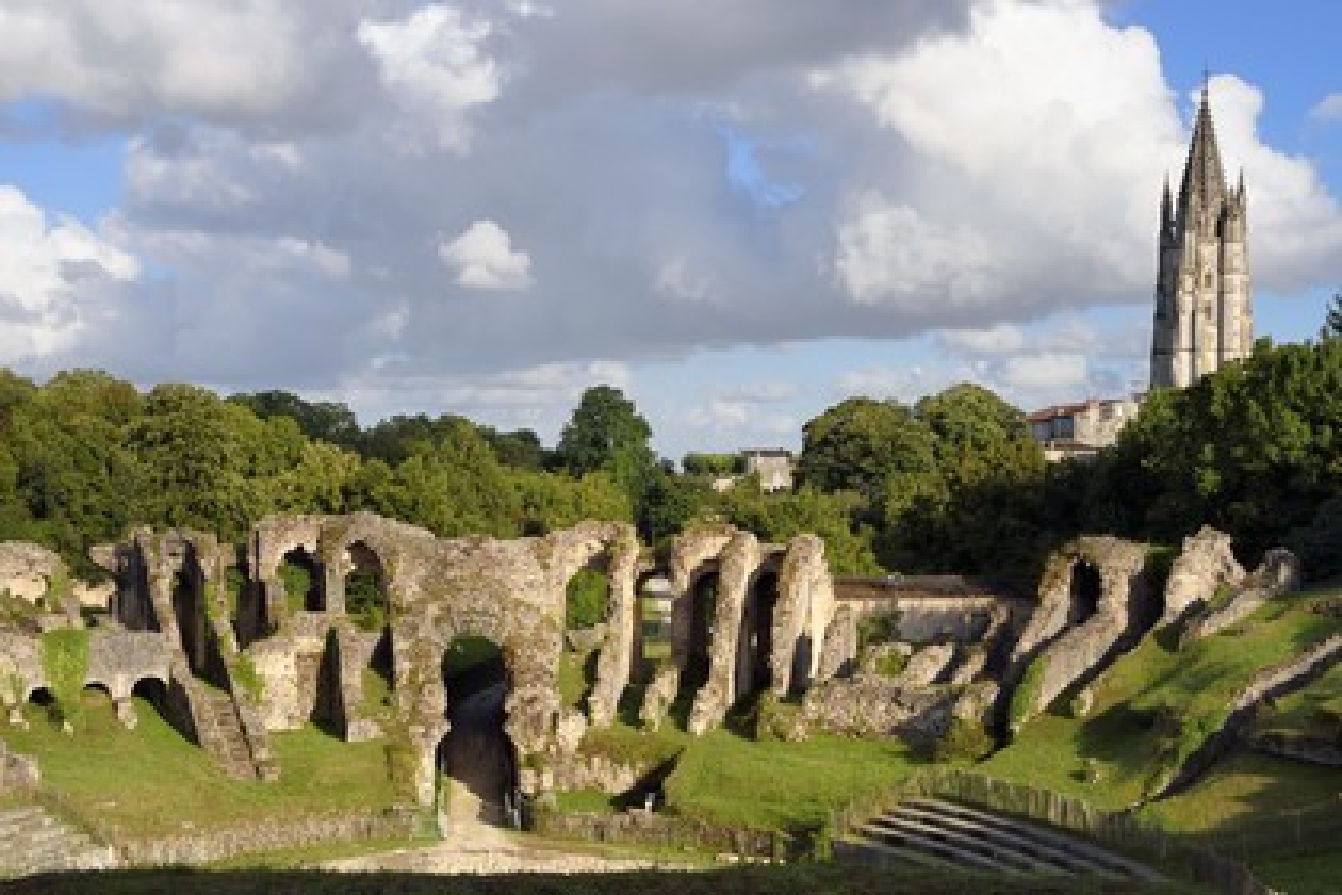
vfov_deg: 26.0
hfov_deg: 38.2
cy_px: 448
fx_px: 1938
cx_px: 671
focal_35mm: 52
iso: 200
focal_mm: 52
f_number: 11
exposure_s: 1/320
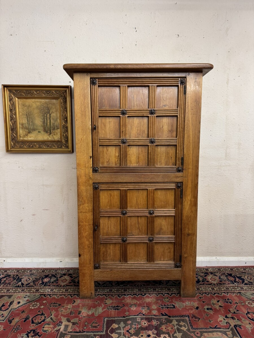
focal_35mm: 24
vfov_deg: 71.6
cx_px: 127
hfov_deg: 56.8
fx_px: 235
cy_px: 169
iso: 160
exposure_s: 1/50
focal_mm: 6.76
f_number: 1.78
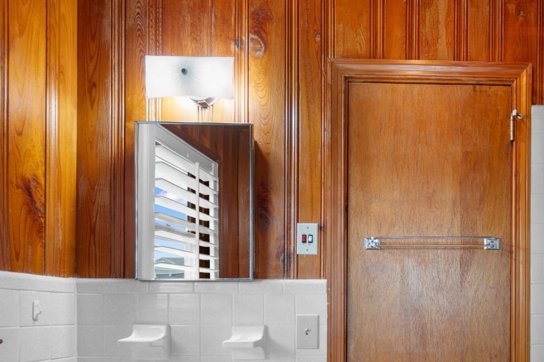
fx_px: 393
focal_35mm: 26
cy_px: 302
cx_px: 431
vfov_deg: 46.3
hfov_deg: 63.7
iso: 100
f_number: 4.5
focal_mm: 10
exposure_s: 1/5
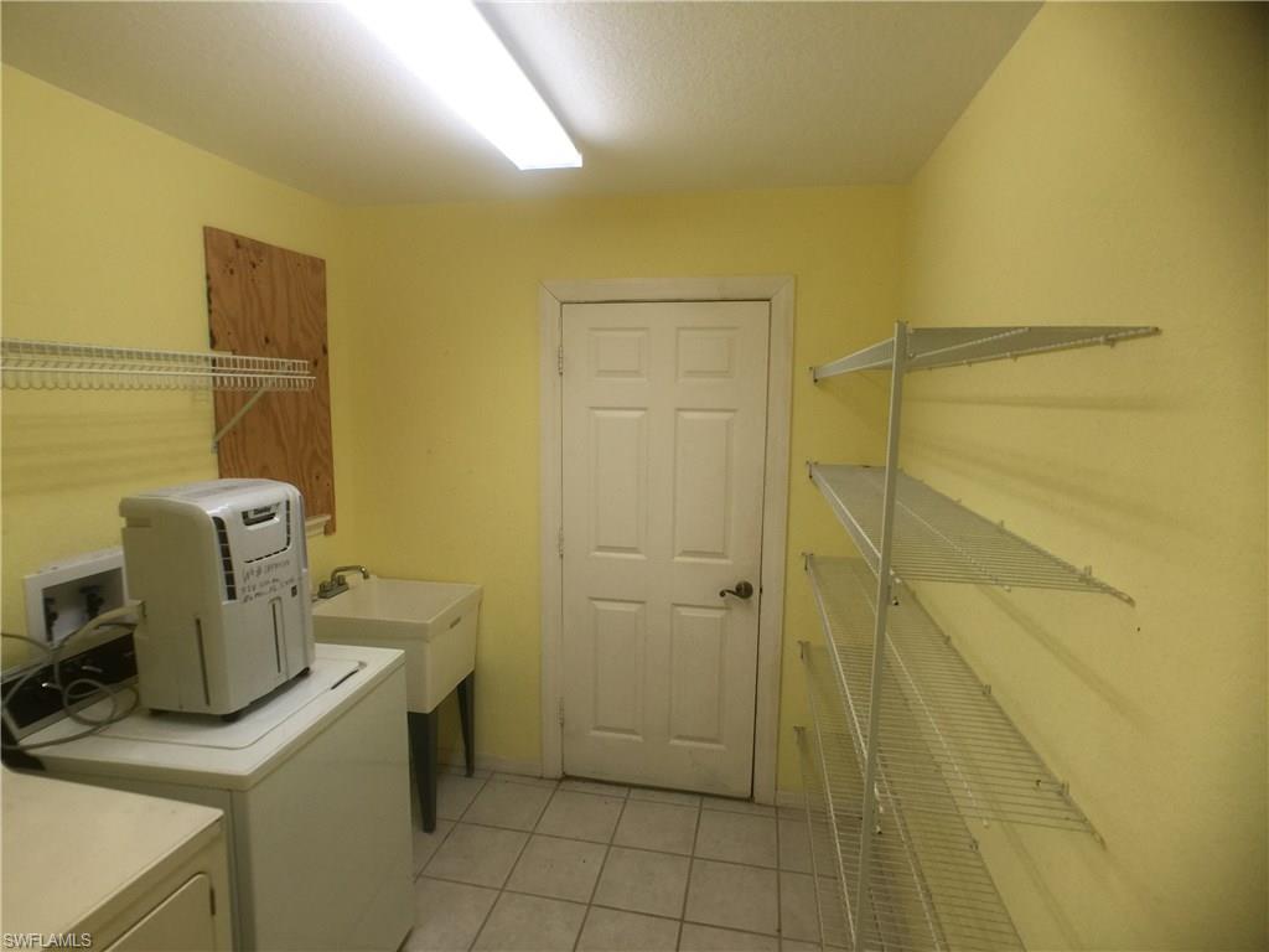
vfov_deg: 48.2
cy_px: 476
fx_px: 1063
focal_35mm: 29
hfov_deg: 61.7
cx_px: 634
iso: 40
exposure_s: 1/30
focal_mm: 4.15
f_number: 2.2
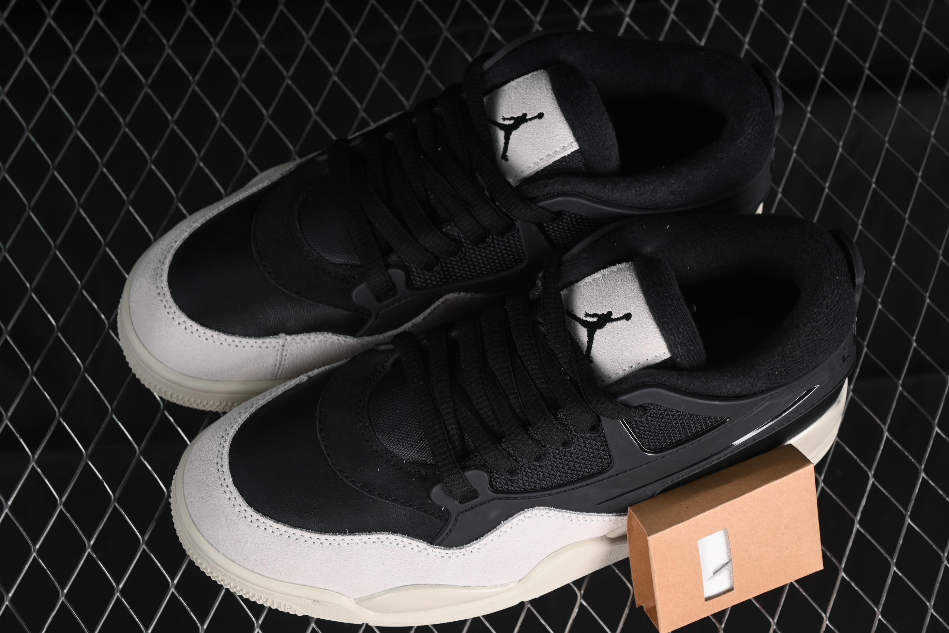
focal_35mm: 75
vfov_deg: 18.2
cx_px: 474
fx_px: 1977
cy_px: 316
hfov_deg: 27.0
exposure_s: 1/50
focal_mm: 50
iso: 160
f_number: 6.3
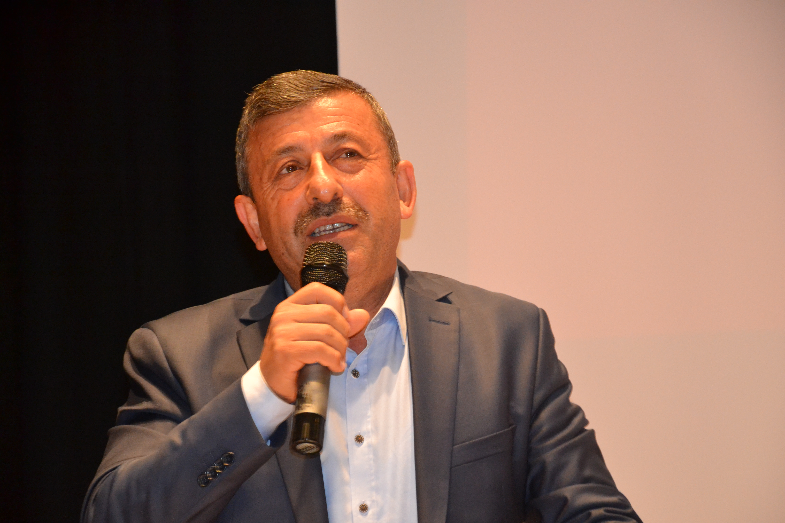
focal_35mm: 158
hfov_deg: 13.0
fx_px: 3434
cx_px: 392
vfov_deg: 8.7
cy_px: 262
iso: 2200
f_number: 5.6
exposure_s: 1/60
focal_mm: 105
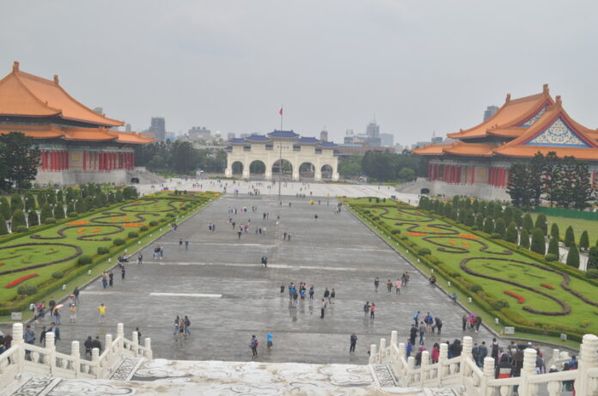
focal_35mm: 39
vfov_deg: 34.1
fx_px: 646
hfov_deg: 49.6
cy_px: 198
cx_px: 299
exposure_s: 1/250
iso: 200
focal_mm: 26
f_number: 8
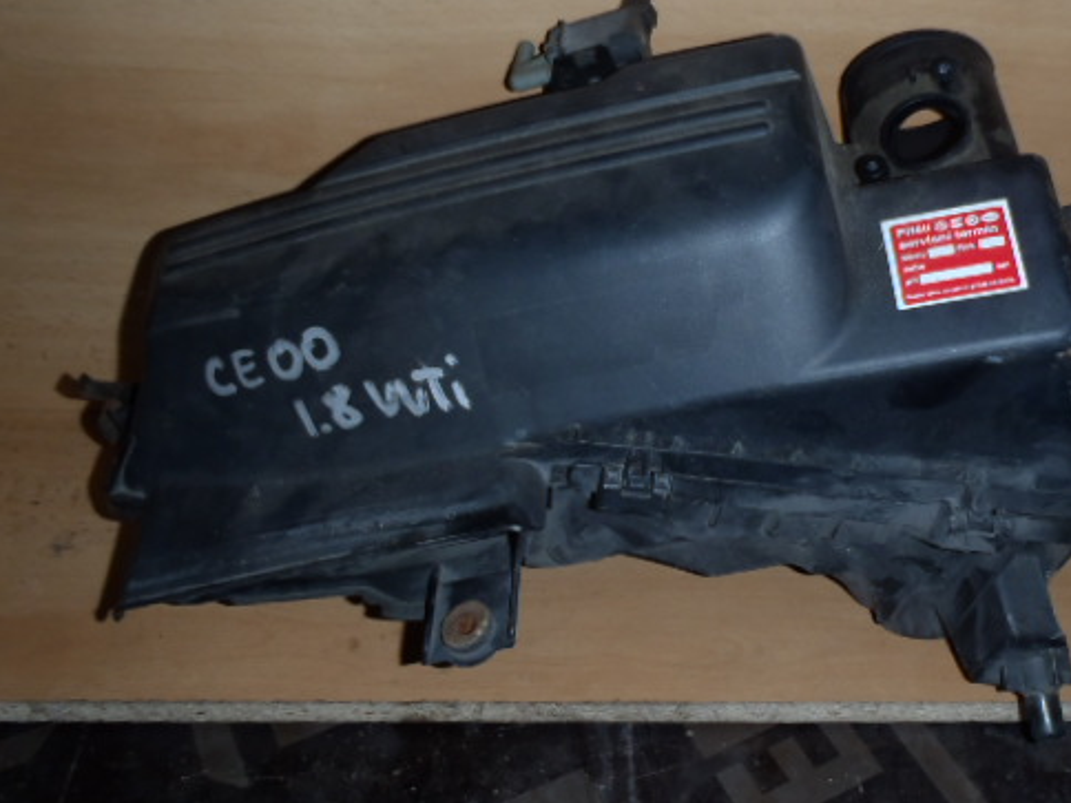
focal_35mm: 37
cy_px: 365
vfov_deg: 38.6
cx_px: 637
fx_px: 1145
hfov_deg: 49.9
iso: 100
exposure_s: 1/30
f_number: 3.9
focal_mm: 5
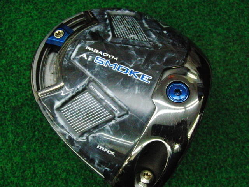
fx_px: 266
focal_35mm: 37
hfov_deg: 50.1
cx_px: 124
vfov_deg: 38.7
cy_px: 94
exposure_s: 1/500
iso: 3200
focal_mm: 6.42
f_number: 3.6
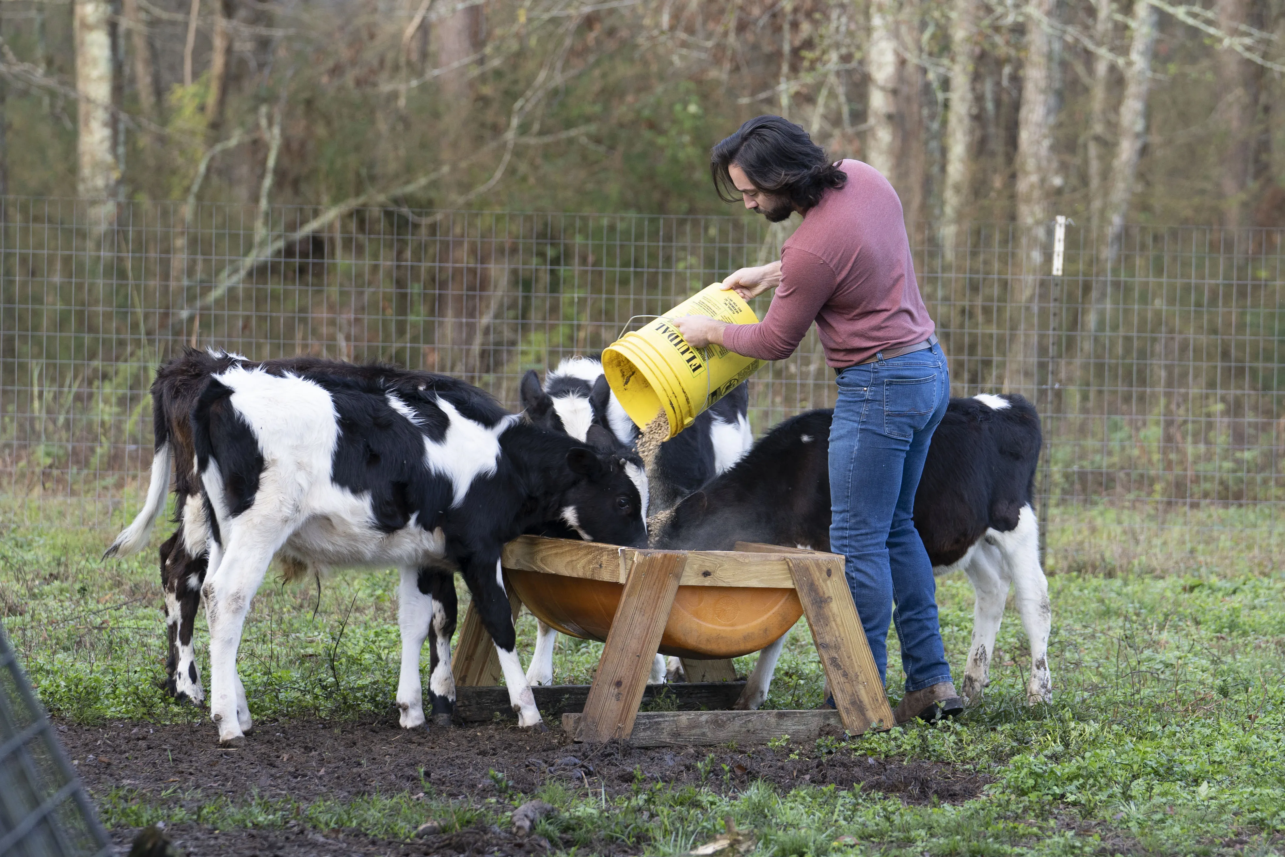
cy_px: 428
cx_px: 642
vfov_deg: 6.8
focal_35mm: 201
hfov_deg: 10.2
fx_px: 7174
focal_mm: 134
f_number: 4
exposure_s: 1/250
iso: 400
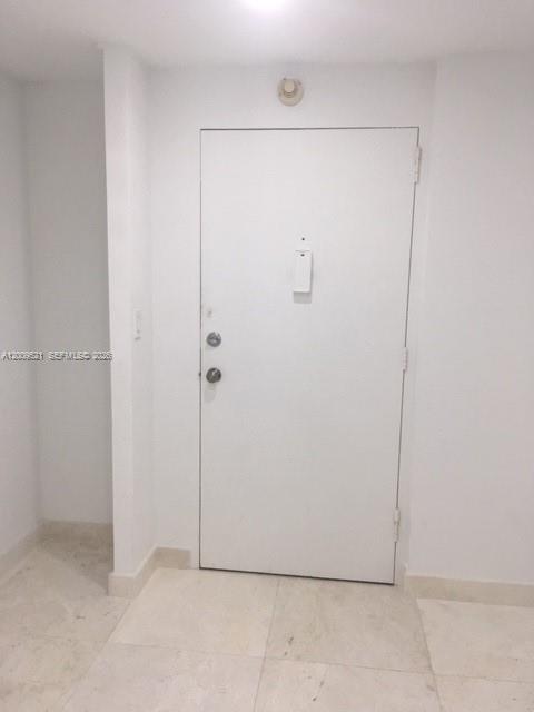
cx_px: 267
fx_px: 596
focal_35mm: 29
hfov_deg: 48.2
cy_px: 356
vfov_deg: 61.7
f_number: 2.2
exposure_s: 1/30
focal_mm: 4.15
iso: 25
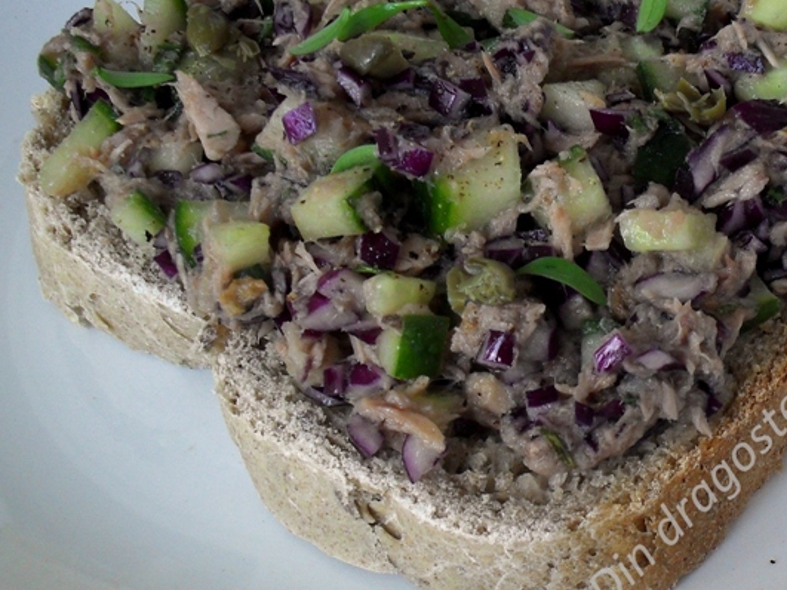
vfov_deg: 18.1
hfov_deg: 23.4
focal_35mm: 81
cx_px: 738
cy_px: 430
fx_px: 1841
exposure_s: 1/125
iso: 100
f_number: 3.6
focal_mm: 7.5
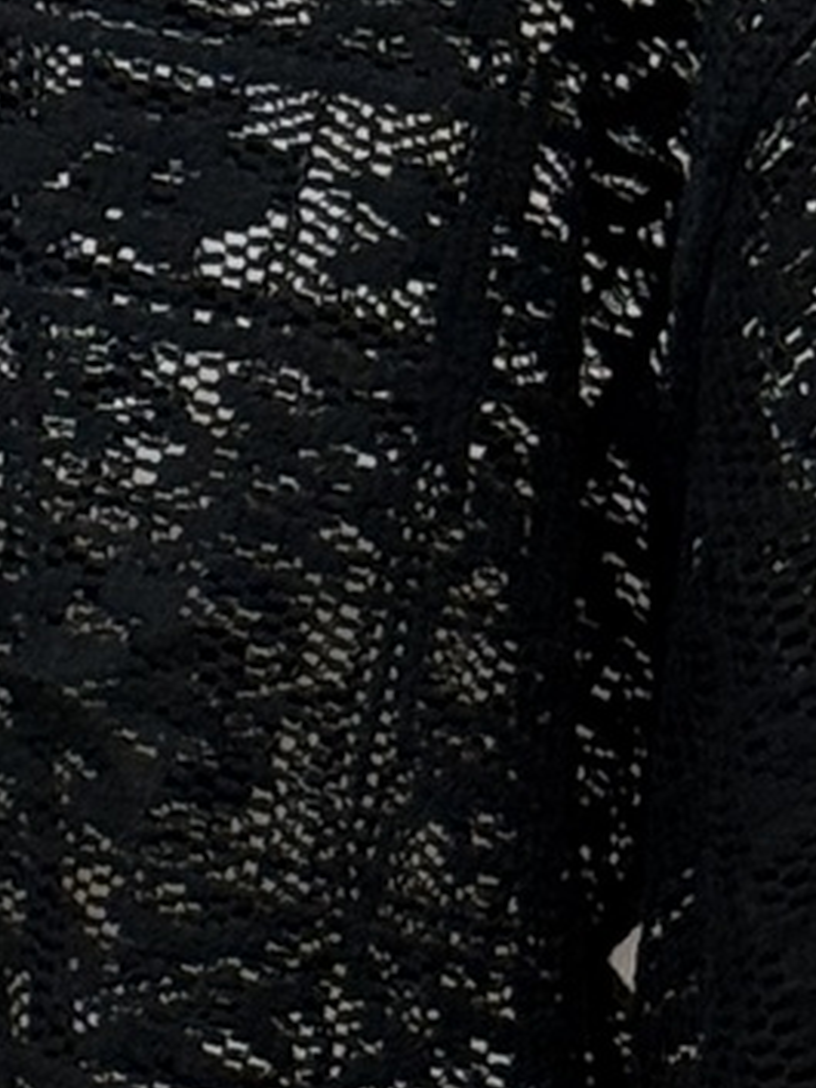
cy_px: 536
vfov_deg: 6.1
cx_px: -1133
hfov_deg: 4.5
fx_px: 10240
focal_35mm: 326
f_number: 1.78
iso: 80
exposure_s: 1/120
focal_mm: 6.76
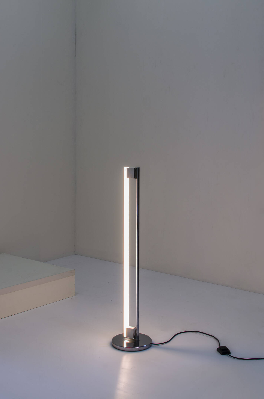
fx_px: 580
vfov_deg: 37.9
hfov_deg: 25.6
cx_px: 132
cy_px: 200
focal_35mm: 52
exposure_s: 1/6
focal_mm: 35
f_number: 8
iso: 100
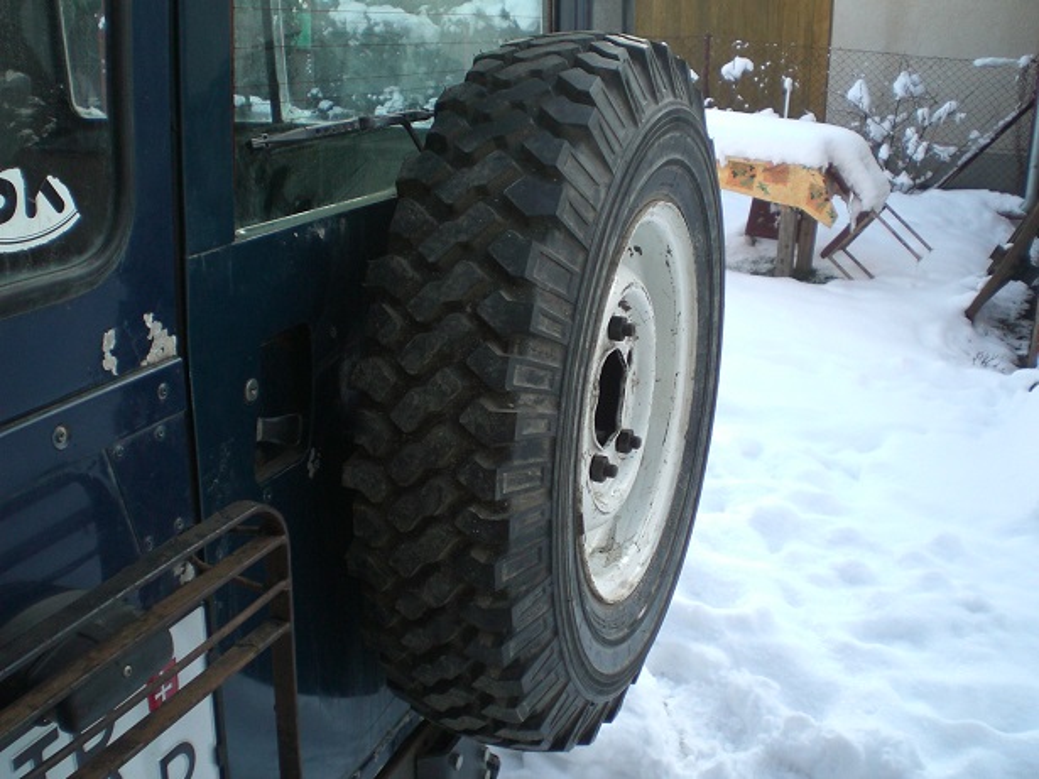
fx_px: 1140
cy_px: 390
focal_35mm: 38
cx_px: 520
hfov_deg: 49.0
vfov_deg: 37.7
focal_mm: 6.3
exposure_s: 1/250
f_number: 3.1
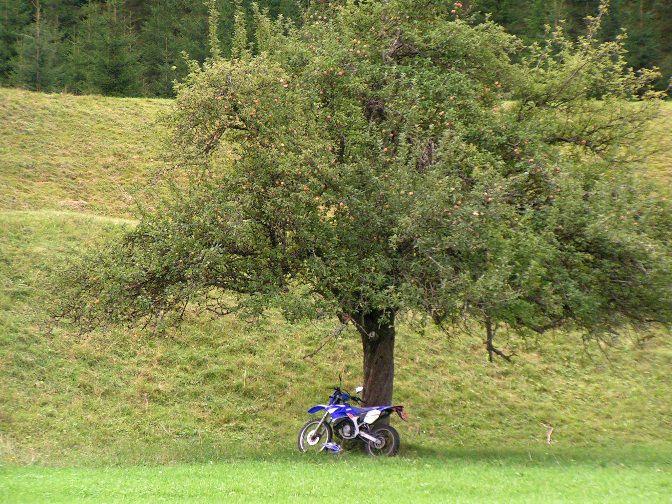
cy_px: 252
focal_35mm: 197
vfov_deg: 7.5
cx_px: 336
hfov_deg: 10.0
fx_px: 3824
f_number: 3.5
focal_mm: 30.1
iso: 160
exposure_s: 1/200
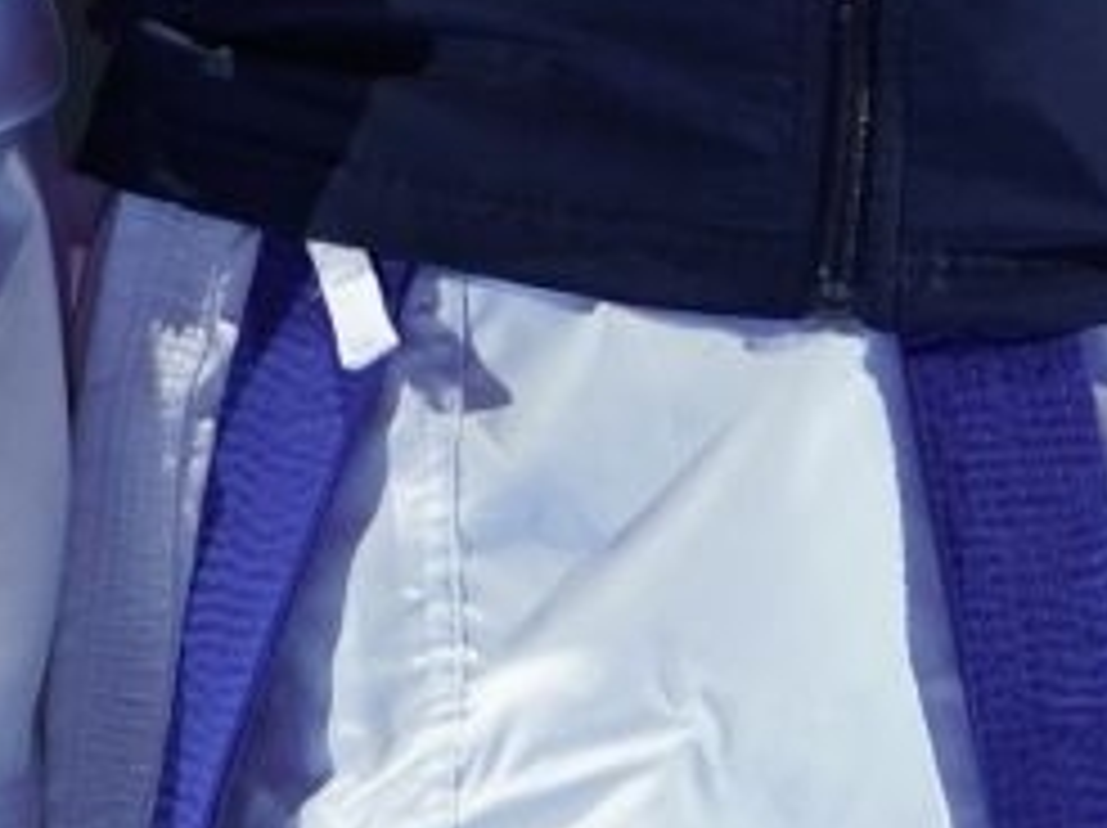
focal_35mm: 1205
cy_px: -1035
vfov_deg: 1.2
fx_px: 38498
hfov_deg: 1.6
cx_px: 1872
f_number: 2.8
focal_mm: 171
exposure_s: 1/250
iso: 640
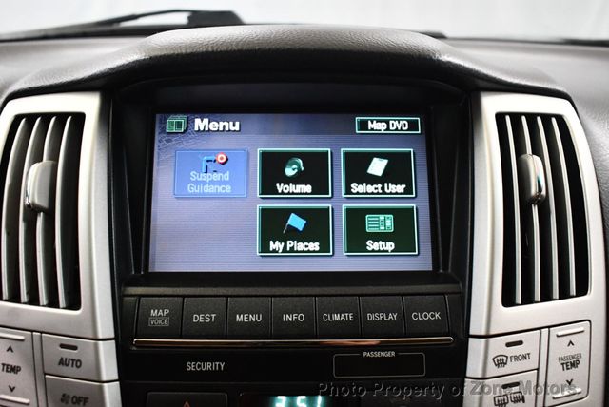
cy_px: 204
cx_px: 304
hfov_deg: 53.1
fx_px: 610
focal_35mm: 36
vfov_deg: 36.9
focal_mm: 18
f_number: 3.5
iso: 2800
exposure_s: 1/125
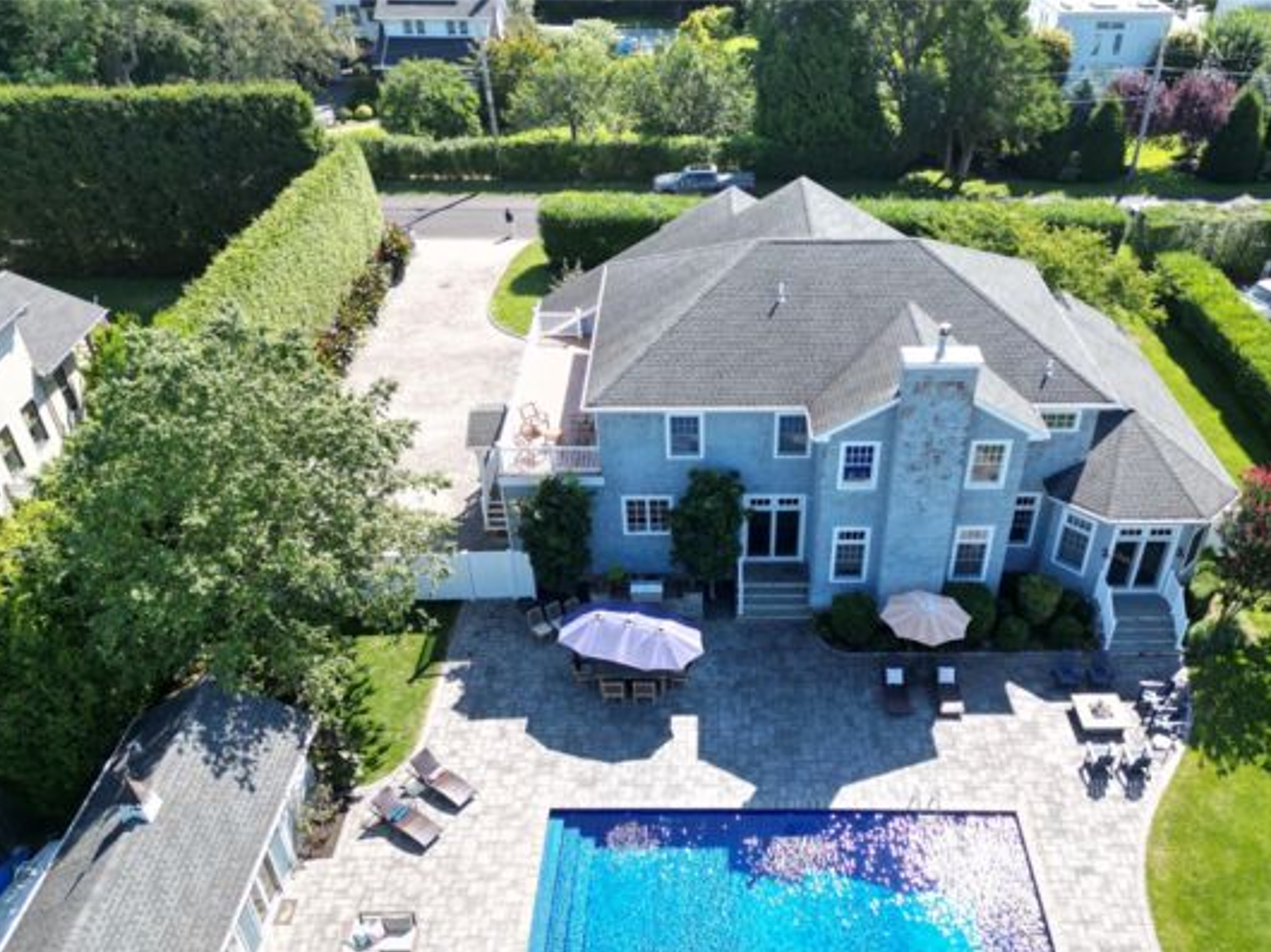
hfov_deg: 61.5
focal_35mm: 29
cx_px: 717
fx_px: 1064
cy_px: 573
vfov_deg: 47.9
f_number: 1.7
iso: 100
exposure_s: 1/1000
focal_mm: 6.72
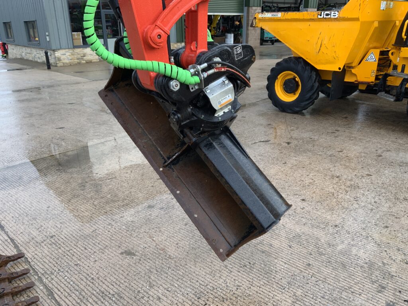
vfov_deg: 48.2
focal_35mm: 29
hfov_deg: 61.7
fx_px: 342
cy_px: 153
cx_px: 204
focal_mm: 3
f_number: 1.8
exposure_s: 1/122
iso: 25
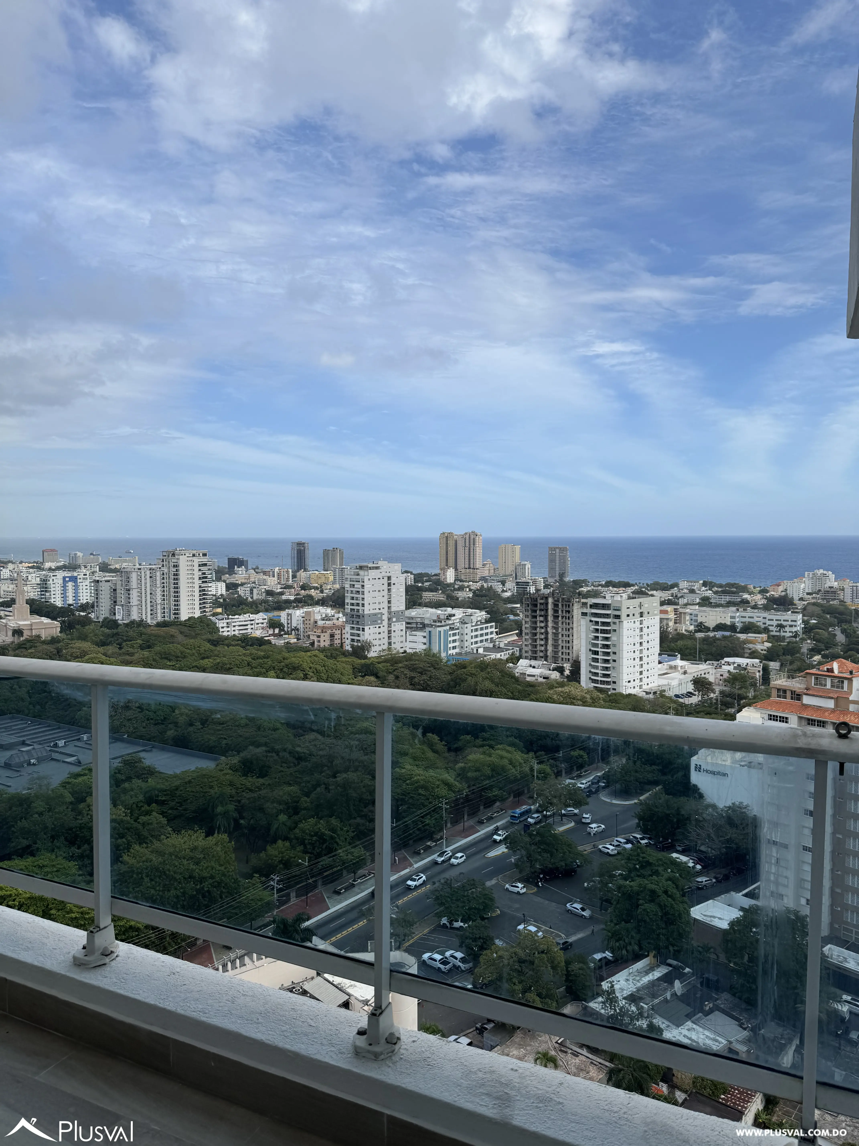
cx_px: 430
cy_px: 573
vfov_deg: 71.6
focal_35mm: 24
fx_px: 794
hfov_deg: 56.8
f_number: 1.78
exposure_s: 1/4950
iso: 80
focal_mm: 6.76
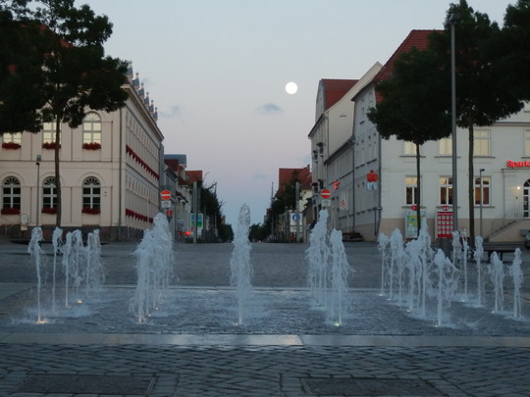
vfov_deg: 20.2
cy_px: 198
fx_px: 1118
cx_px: 265
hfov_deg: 26.7
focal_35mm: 73
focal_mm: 13.1
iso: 400
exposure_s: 1/100
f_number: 4.5
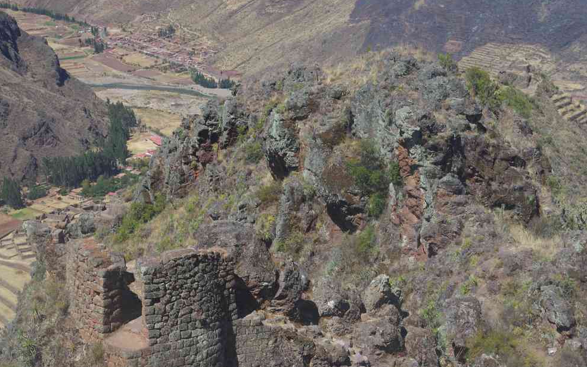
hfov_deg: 33.0
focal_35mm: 62
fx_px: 992
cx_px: 296
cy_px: 193
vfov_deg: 21.0
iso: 200
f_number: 11
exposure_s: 1/80
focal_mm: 40
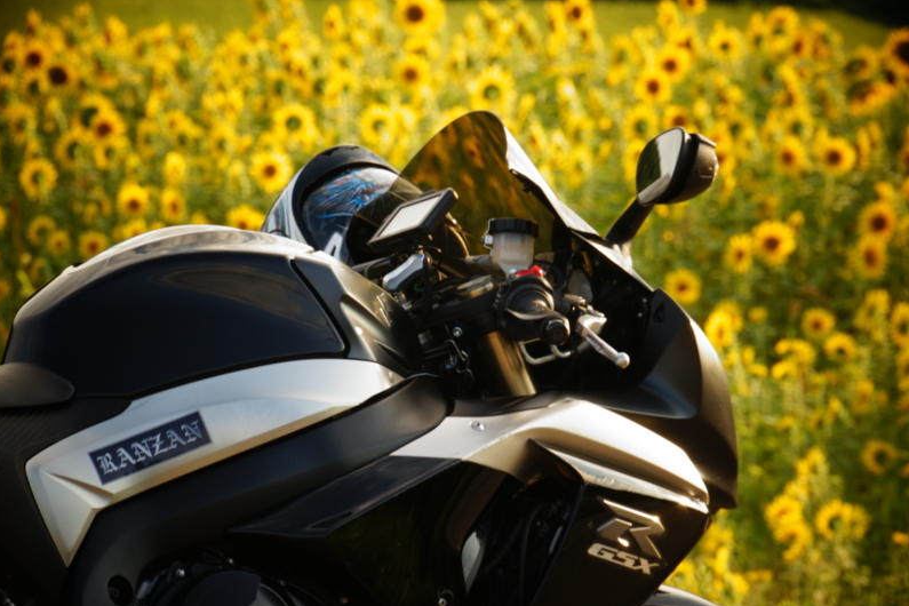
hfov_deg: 6.8
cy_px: 304
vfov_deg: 4.6
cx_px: 453
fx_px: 7625
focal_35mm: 302
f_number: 13
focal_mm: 200
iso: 200
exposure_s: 1/80
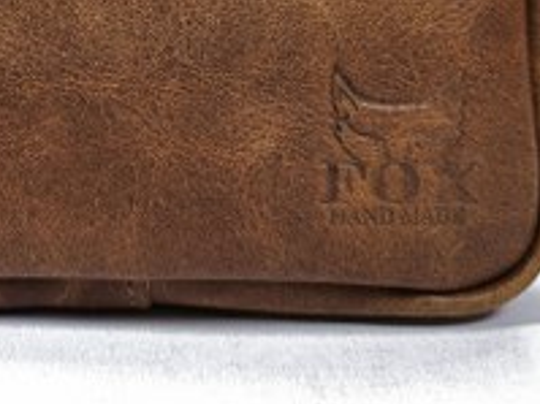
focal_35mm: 74
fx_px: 1154
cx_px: 152
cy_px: -179
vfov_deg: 18.0
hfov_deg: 26.1
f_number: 1.7
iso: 16
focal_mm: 6.3
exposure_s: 1/100
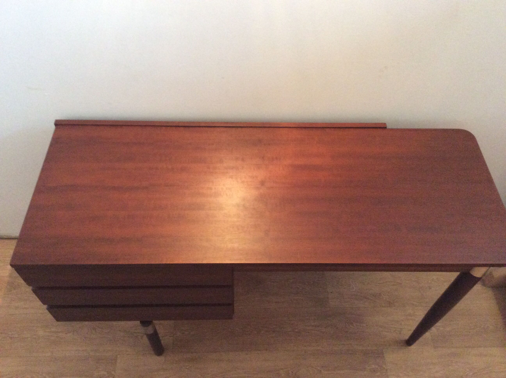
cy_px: 189
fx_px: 467
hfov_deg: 56.9
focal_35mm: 32
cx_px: 253
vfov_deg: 44.1
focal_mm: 3.3
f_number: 2.4
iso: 320
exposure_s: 1/20
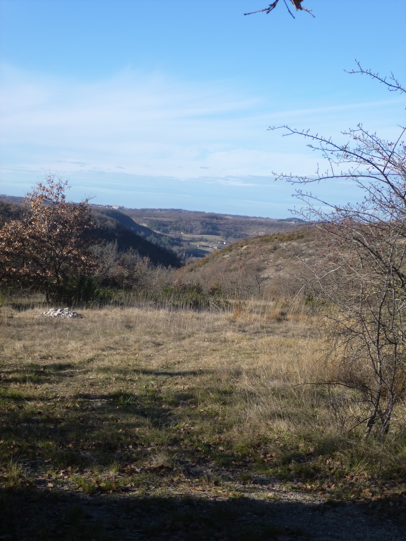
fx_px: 1001
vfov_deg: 30.3
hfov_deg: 22.9
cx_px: 203
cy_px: 270
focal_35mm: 64
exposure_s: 1/400
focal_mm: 11.5
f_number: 4.5
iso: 160
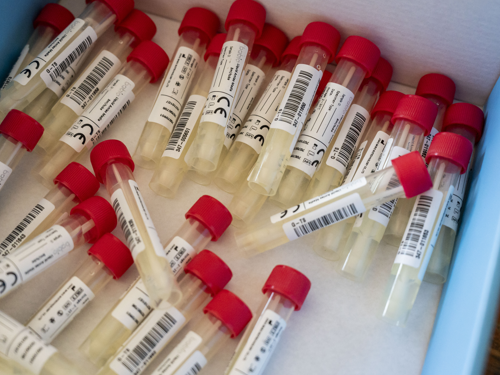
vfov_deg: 26.1
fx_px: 809
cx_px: 217
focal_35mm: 56
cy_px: 187
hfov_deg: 34.3
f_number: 4
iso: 6400
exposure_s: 1/500
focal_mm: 51
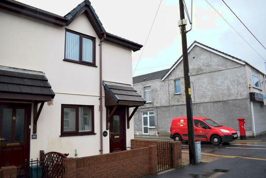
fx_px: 200
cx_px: 133
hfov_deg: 67.4
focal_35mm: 27
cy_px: 89
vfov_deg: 47.9
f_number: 5.6
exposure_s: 1/125
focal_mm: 18
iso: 100
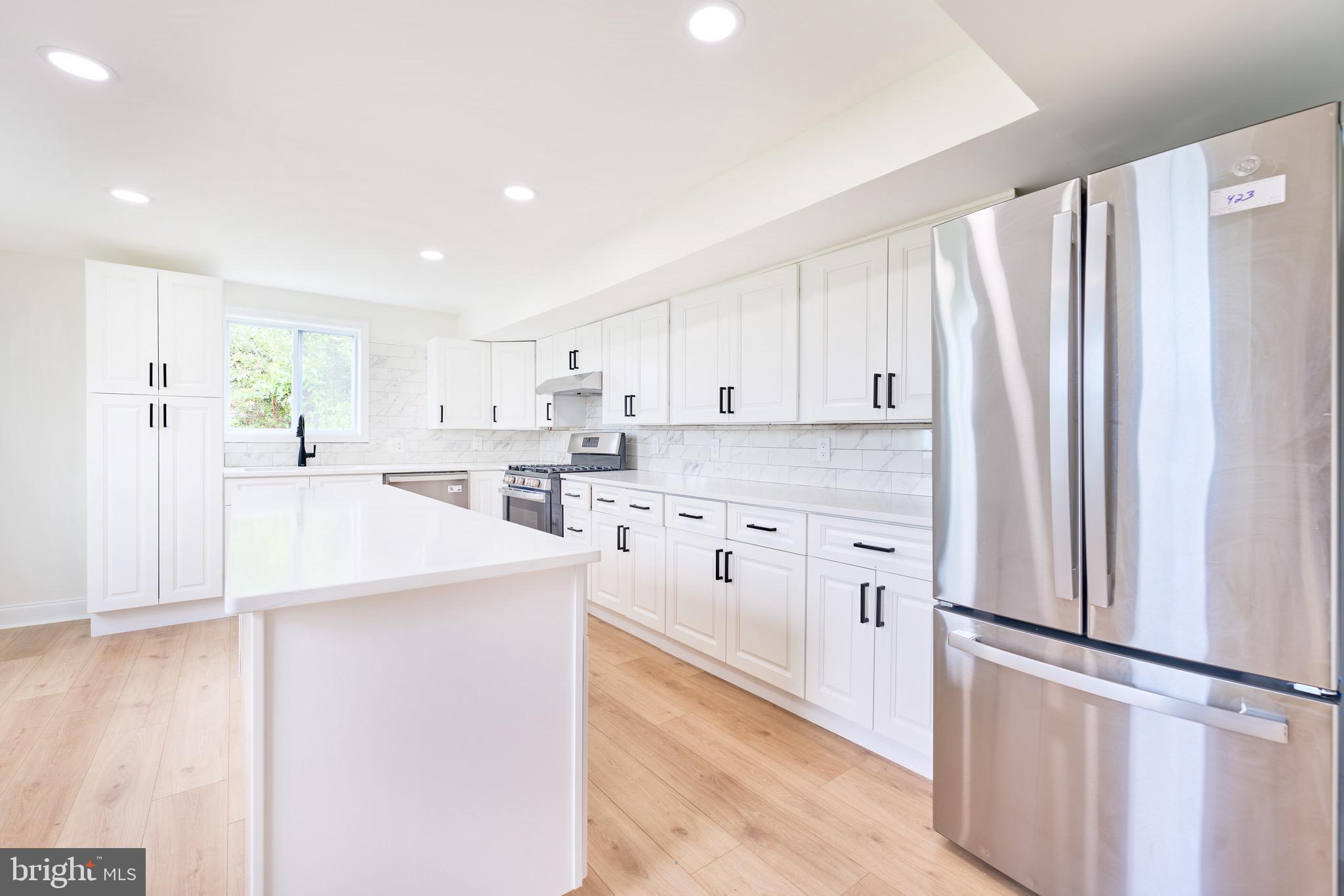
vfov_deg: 77.3
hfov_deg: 100.4
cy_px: 448
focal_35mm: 15
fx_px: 560
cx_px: 672
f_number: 6.3
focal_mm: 15
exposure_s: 1/50
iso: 100
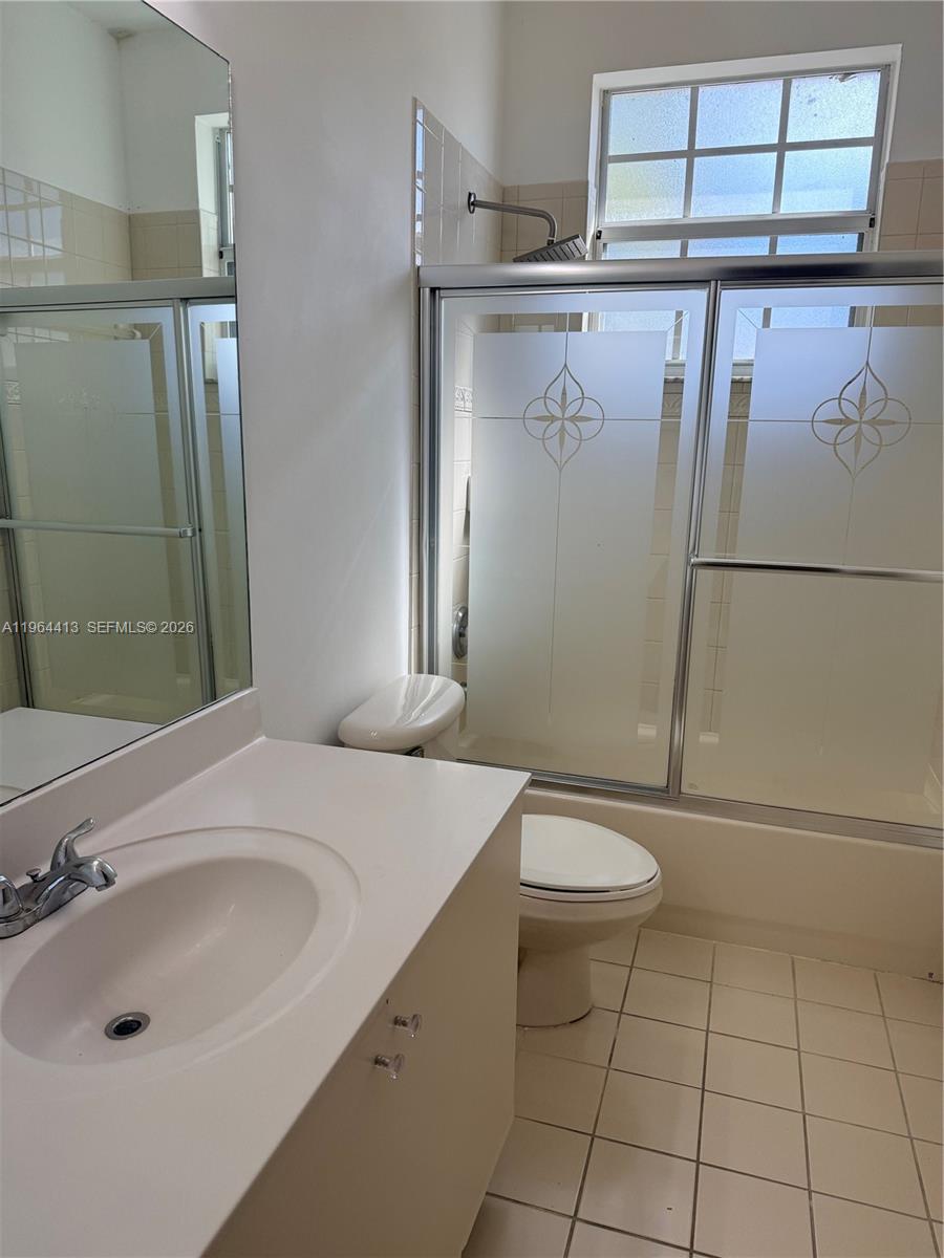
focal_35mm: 24
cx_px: 472
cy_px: 629
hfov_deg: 56.8
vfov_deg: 71.6
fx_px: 873
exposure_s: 1/822
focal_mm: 6.76
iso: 100
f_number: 1.78
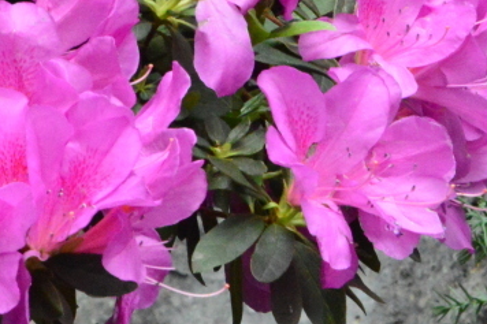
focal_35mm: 797
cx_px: 367
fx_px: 10782
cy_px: -120
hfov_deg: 2.6
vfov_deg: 1.7
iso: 6400
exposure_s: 1/60
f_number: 18
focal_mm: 185
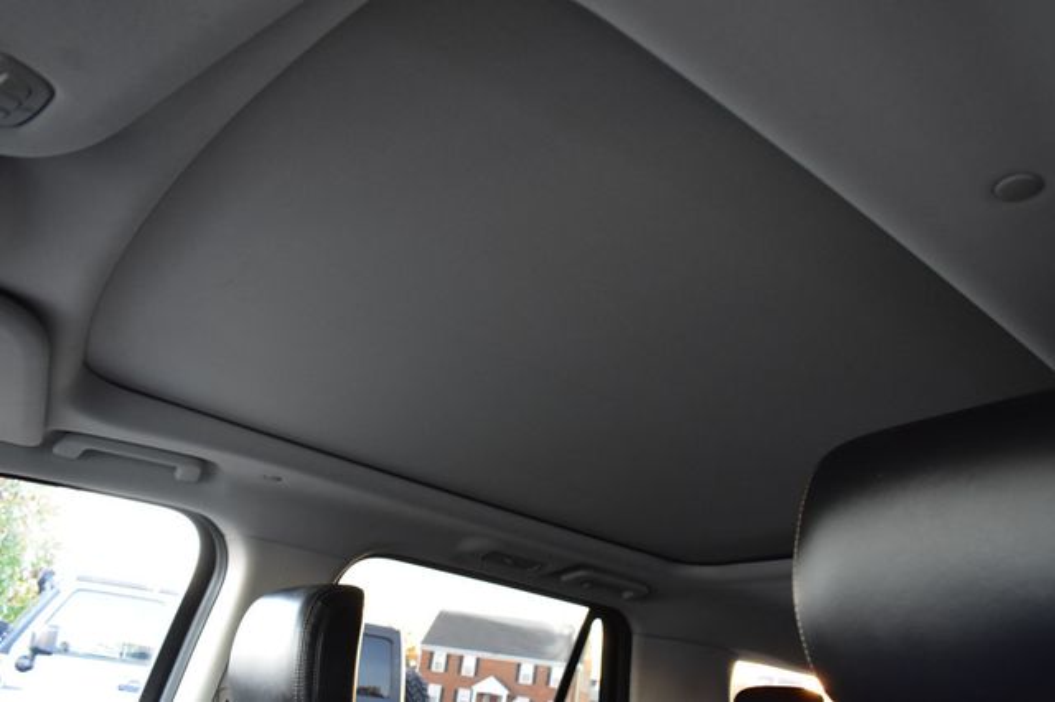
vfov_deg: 47.9
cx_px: 528
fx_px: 791
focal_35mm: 27
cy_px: 351
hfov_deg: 67.4
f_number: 5.6
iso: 1600
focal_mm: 18
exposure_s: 1/15
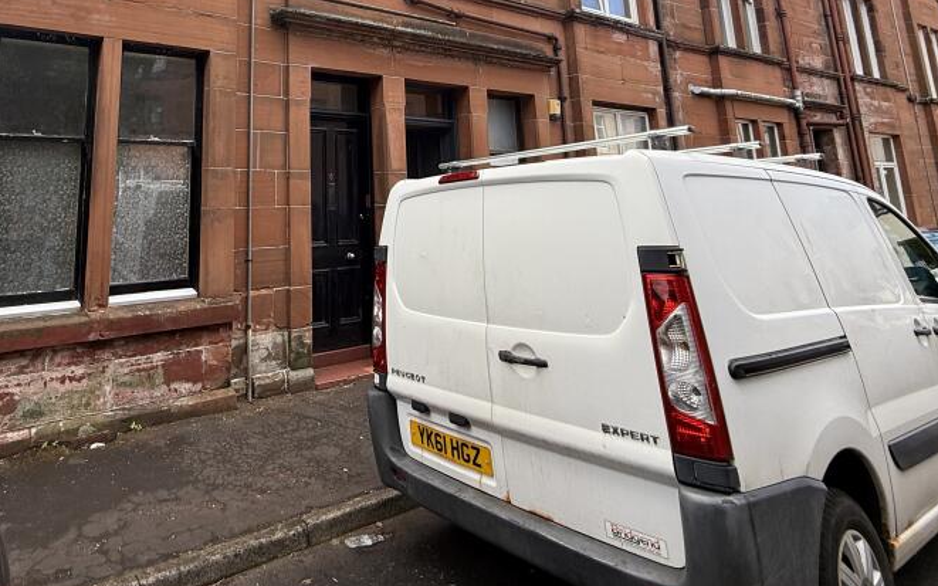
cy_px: 78
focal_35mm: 23
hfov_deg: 74.1
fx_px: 588
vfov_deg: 48.4
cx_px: 292
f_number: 2.2
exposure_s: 1/280
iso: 50
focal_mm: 2.22
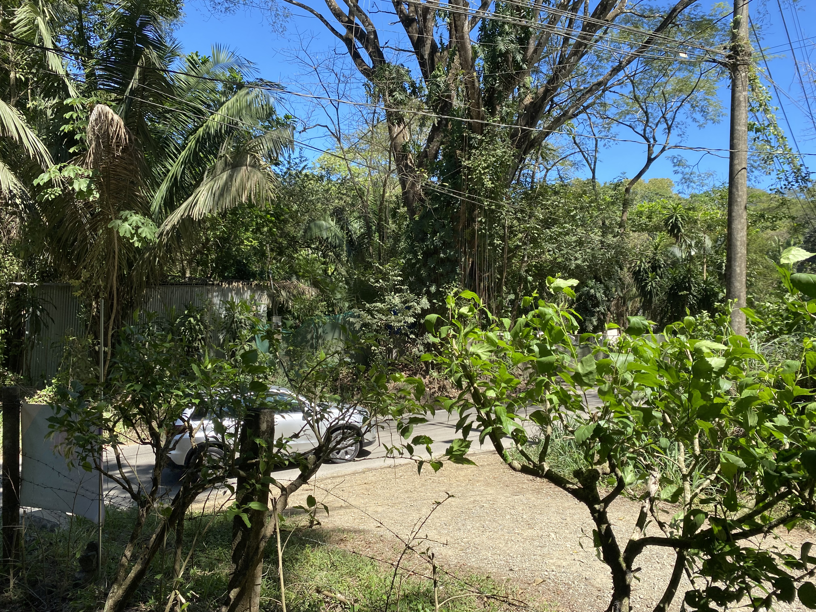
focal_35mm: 26
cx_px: 408
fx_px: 613
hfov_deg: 67.3
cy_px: 306
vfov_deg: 53.1
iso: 32
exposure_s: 1/839
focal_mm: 4.25
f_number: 1.8
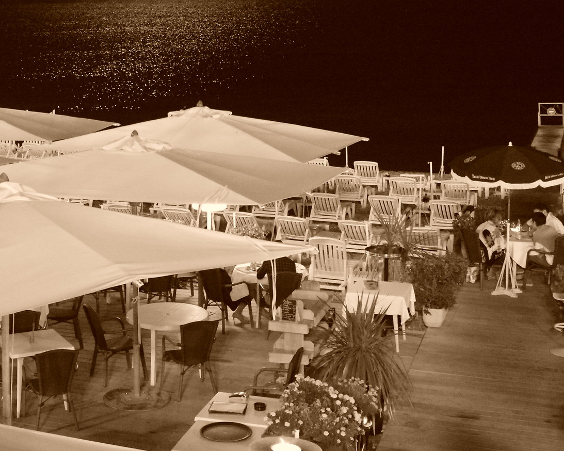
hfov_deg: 27.4
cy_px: 90
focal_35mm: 68
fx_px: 1135
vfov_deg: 22.2
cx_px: 125
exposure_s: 1/13
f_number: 3.5
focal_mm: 22
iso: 6400
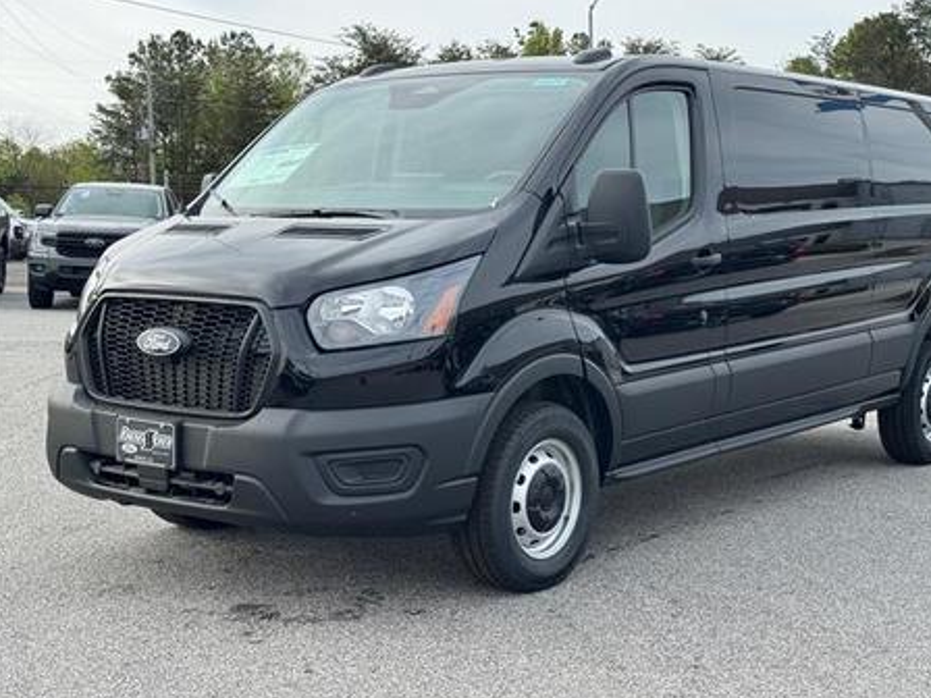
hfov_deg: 35.5
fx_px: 1452
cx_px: 513
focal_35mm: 54
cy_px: 320
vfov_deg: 27.0
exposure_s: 1/1339
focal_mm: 6.76
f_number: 1.78
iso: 64
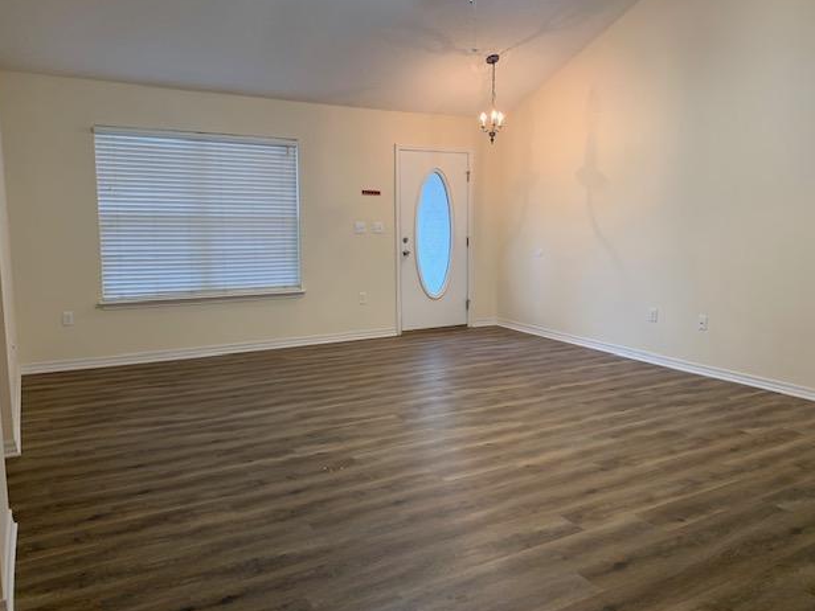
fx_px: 636
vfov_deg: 51.4
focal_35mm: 27
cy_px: 302
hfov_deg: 65.3
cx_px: 413
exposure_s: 1/60
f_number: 1.8
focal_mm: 4.25
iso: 125
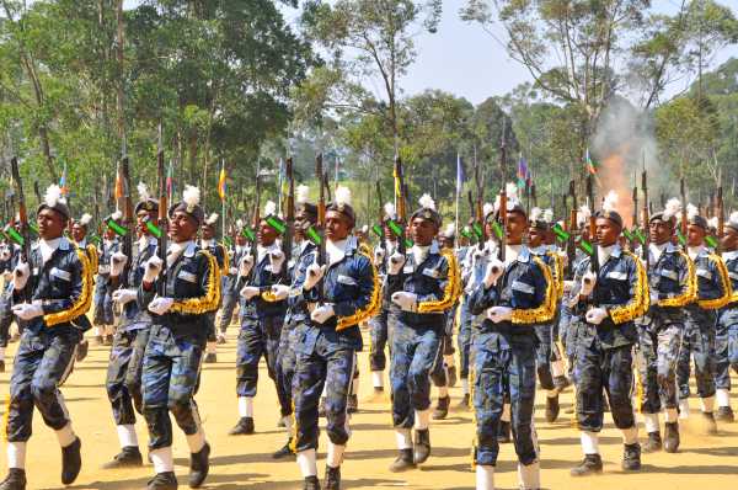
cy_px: 245
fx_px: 1596
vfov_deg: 17.4
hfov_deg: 26.0
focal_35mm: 78
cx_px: 369
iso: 200
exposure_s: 1/160
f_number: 11
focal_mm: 52
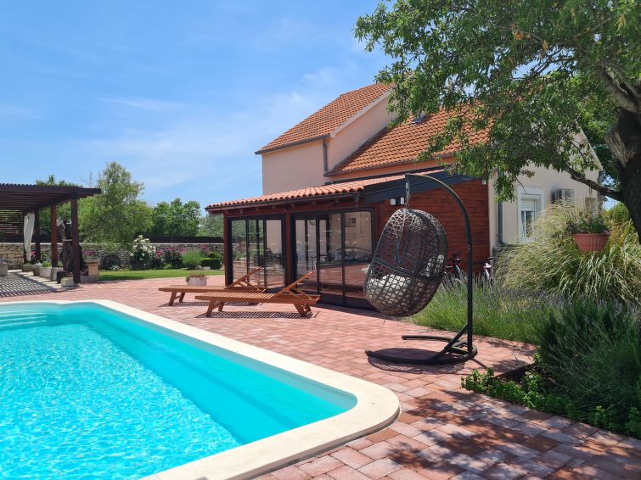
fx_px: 481
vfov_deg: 53.1
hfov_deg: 67.3
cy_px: 240
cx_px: 320
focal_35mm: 26
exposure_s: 1/3280
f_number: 1.8
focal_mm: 5.4
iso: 50
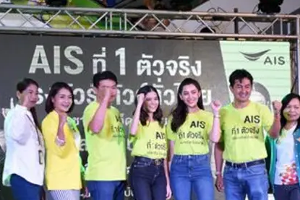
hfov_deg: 21.7
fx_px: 784
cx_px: 129
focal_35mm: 94
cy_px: 115
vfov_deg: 14.6
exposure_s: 1/200
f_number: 2.8
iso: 640
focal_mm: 50
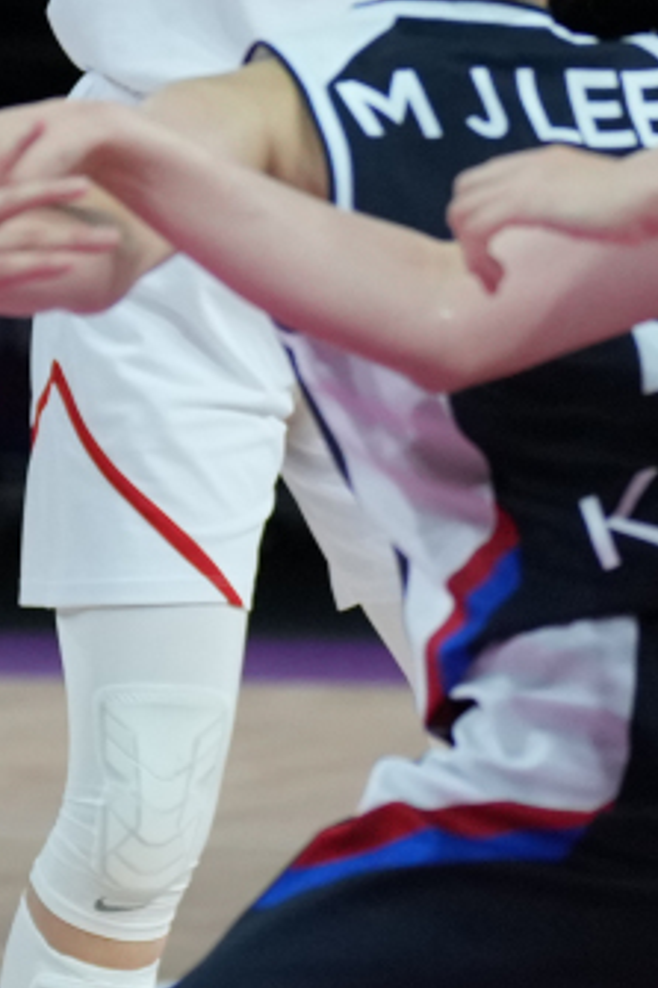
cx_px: 384
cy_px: 351
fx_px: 7766
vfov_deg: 7.3
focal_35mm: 283
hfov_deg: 4.9
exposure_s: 1/2000
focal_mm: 79
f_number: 2.8
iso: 1600
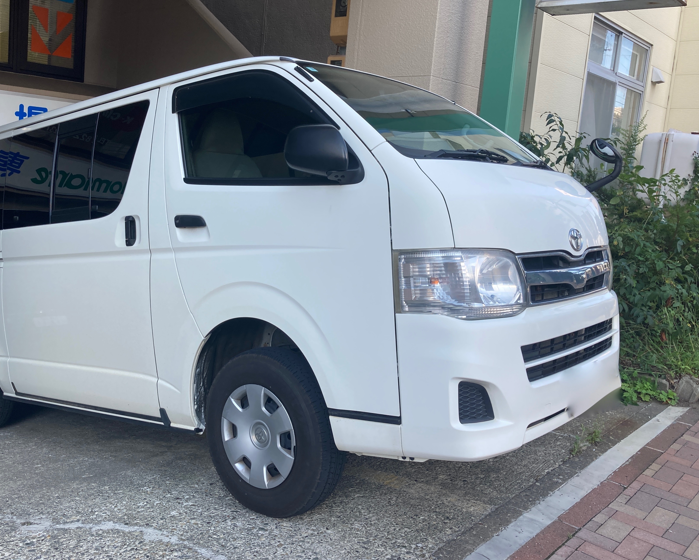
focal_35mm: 34
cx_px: 287
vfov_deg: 43.3
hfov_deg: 52.6
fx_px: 703
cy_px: 260
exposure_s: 1/410
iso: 20
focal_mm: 3.99
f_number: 1.8
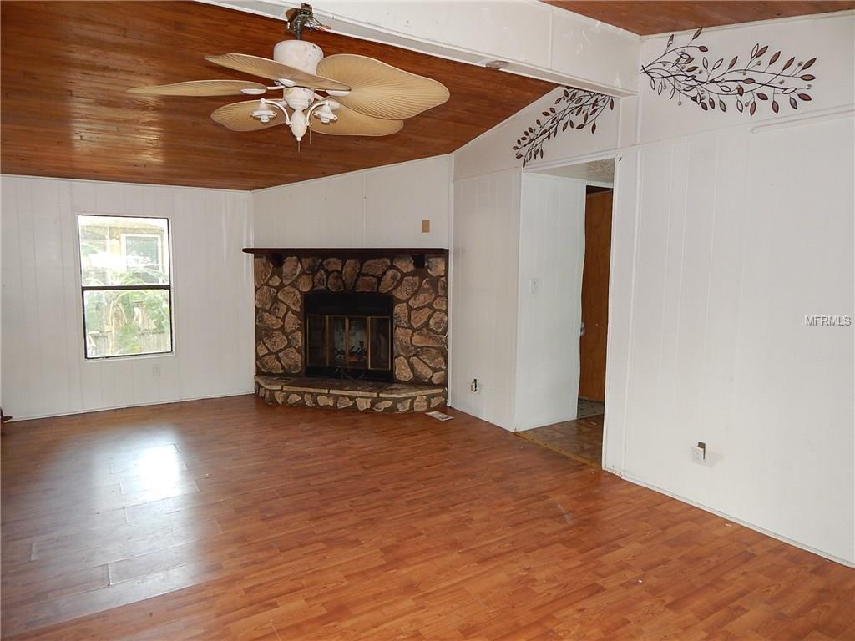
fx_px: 568
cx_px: 428
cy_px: 320
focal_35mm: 23
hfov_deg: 73.9
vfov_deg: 58.9
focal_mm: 4
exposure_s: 1/30
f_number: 3
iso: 200
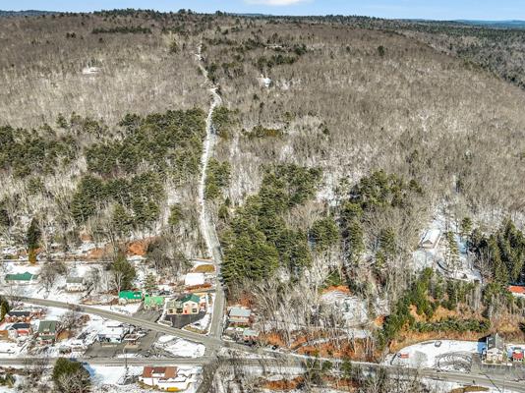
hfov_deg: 40.2
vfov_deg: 30.7
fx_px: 697
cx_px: 385
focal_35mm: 46
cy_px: 314
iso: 100
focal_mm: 12.29
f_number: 2.8
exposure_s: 1/1600
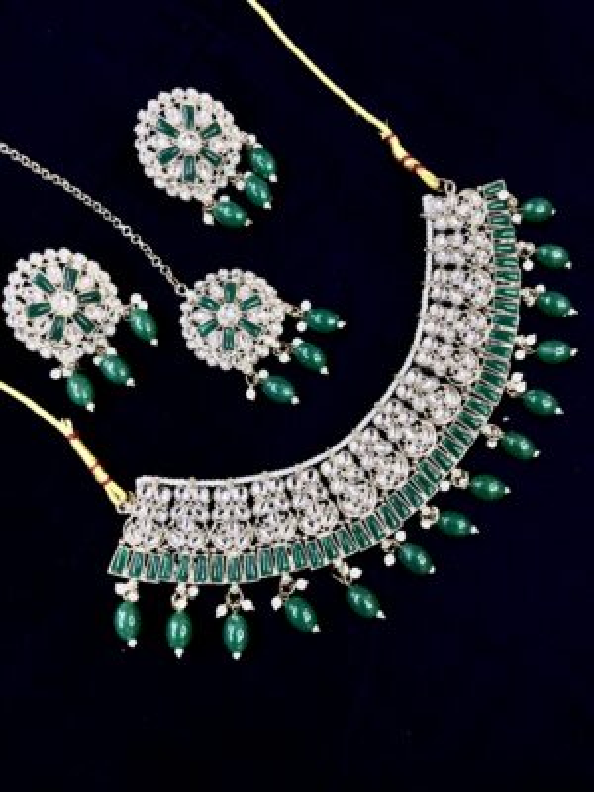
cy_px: 396
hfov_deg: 53.1
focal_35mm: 26
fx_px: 595
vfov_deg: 67.3
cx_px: 297
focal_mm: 5.1
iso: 40
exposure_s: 1/100
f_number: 1.6
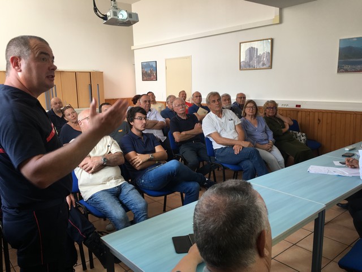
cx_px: 181
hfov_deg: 61.7
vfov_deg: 48.2
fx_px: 303
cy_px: 136
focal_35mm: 29
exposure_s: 1/33
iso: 40
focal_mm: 4.15
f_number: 2.2
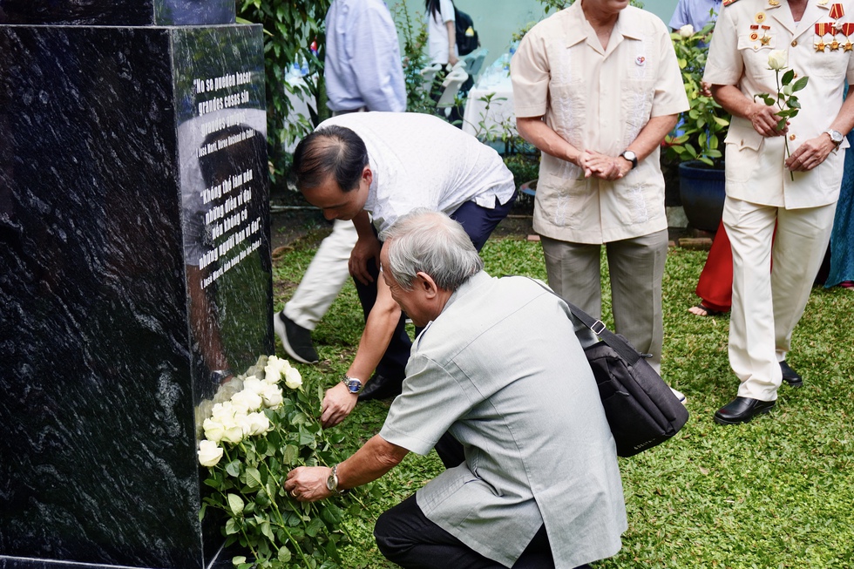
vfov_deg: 33.0
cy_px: 284
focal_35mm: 40
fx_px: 961
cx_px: 427
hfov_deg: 47.9
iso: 160
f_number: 4.5
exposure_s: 1/60
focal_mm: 27
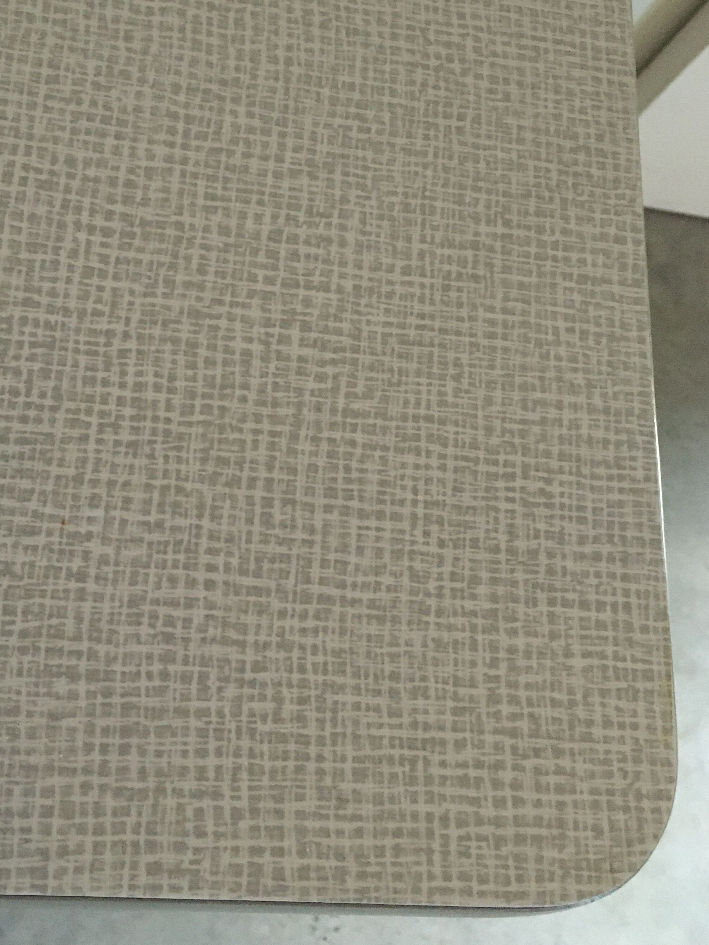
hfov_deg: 36.6
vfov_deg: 47.8
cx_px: 258
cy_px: 434
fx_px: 1065
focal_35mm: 39
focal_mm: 4.15
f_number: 2.2
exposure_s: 1/17
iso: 400
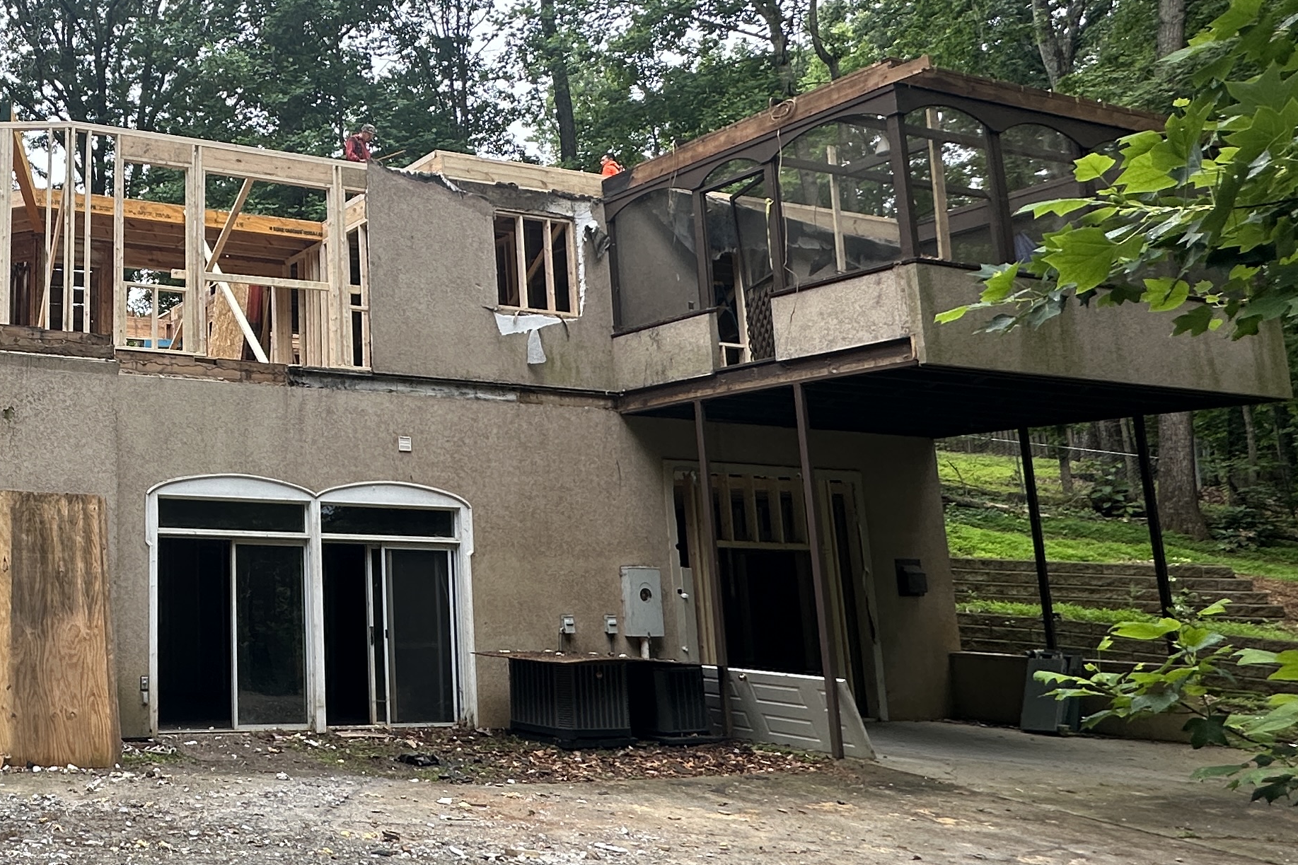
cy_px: 385
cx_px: 50
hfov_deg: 49.7
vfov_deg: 41.1
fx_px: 1154
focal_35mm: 32
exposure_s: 1/159
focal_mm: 2.22
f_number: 2.2
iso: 40
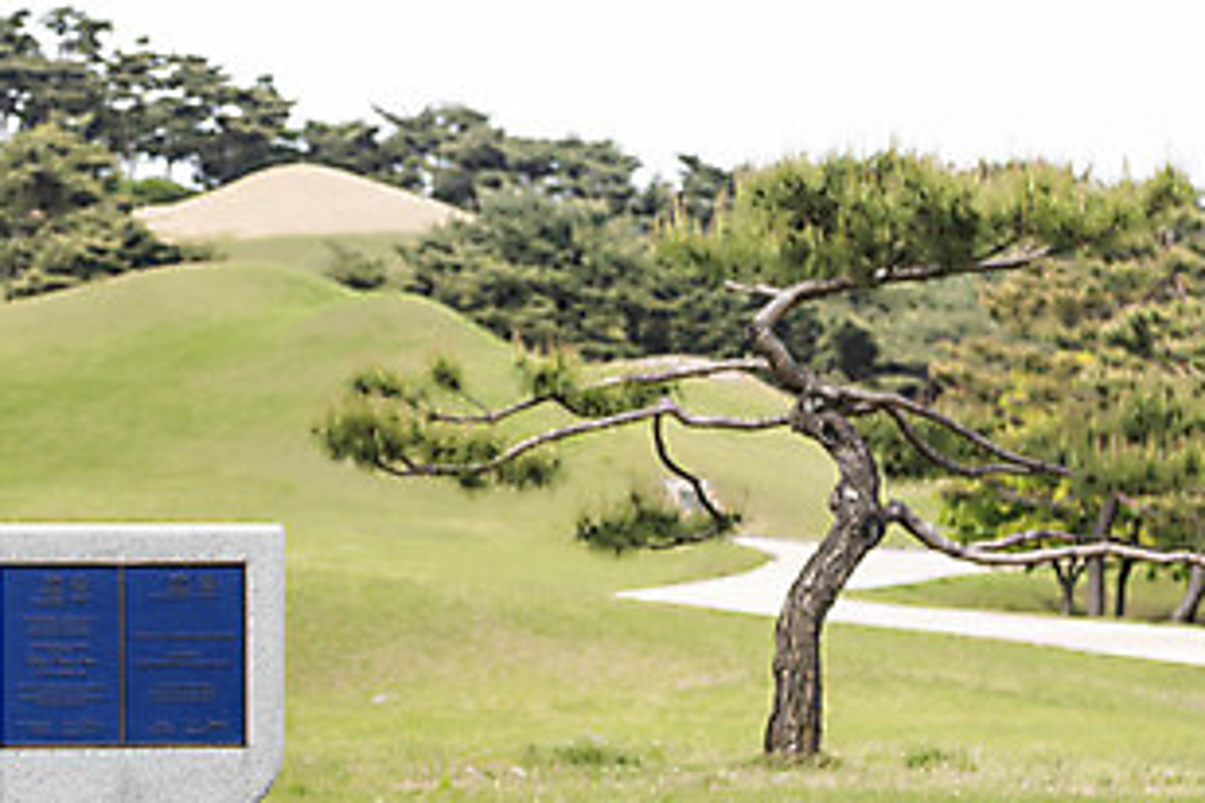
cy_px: 678
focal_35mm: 126
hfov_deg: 16.1
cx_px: 193
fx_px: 4217
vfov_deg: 10.8
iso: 100
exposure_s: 1/640
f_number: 3.5
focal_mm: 65
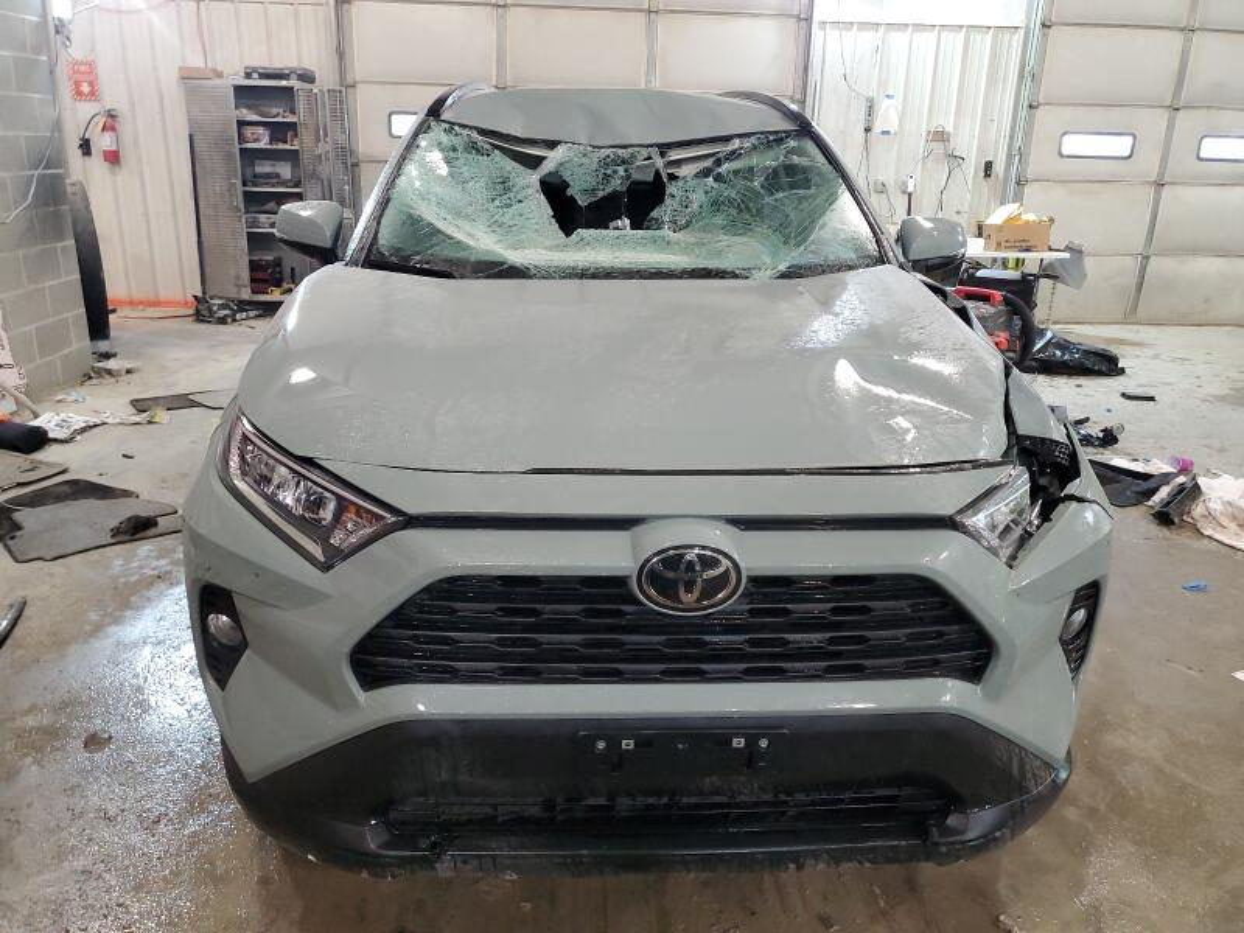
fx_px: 934
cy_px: 466
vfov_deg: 53.1
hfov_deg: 67.3
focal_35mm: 26
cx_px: 622
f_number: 1.5
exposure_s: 1/60.2
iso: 253
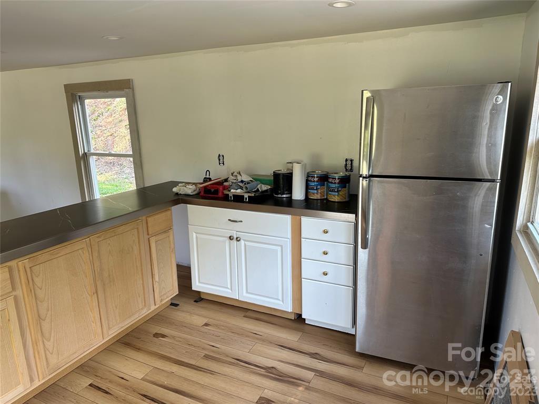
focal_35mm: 24
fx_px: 374
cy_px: 202
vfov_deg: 56.8
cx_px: 270
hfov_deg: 71.6
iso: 100
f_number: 1.78
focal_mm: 6.86
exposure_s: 1/121
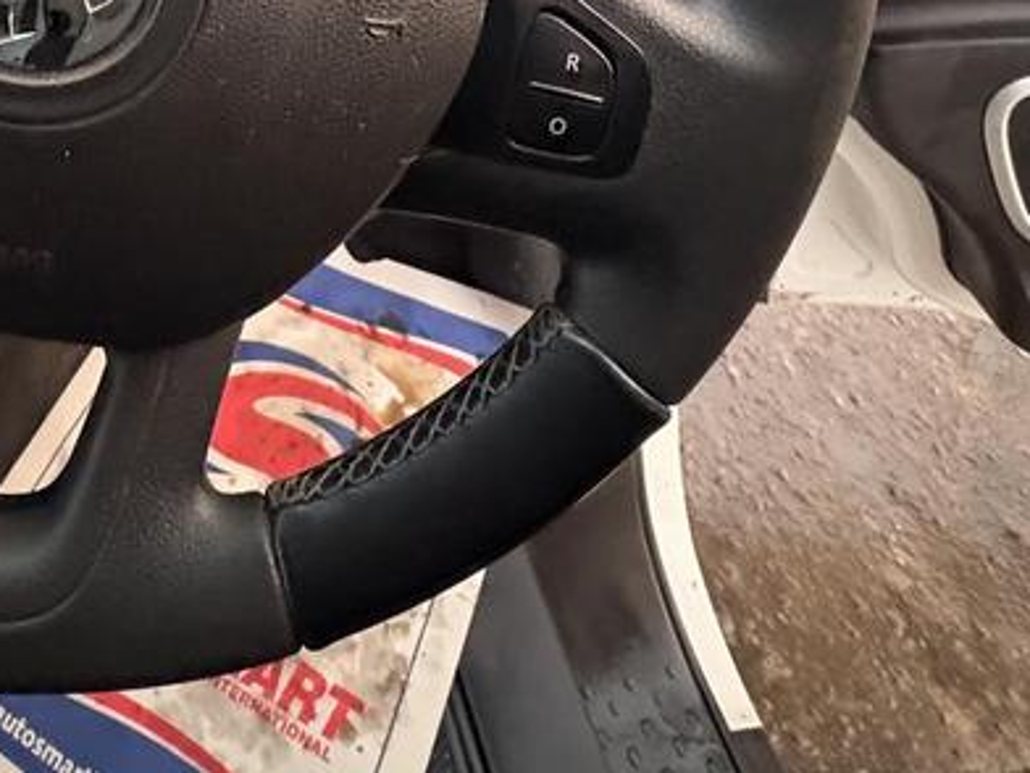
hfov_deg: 52.9
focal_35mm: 32
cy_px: -66
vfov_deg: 37.4
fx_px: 952
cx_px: 200
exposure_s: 1/30
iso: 1000
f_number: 2.2
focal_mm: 2.22
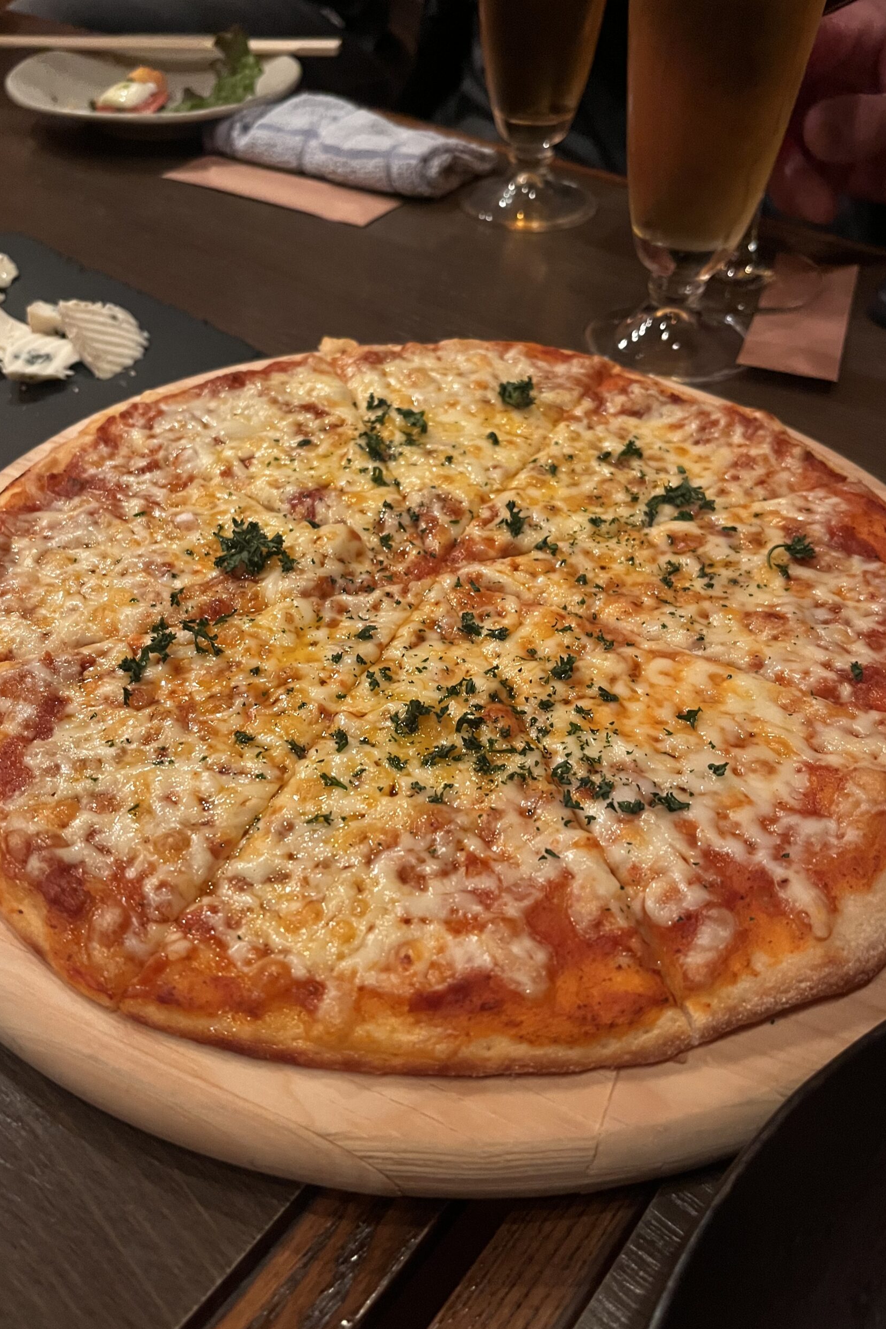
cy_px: 679
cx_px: 428
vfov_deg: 65.5
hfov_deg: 46.4
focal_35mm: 28
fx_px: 1034
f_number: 1.6
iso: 500
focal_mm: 5.1
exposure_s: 1/33
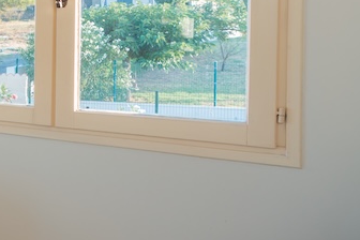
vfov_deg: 22.0
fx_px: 610
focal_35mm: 61
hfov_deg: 20.6
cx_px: -315
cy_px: 48
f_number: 5.6
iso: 160
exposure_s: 1/40
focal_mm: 16
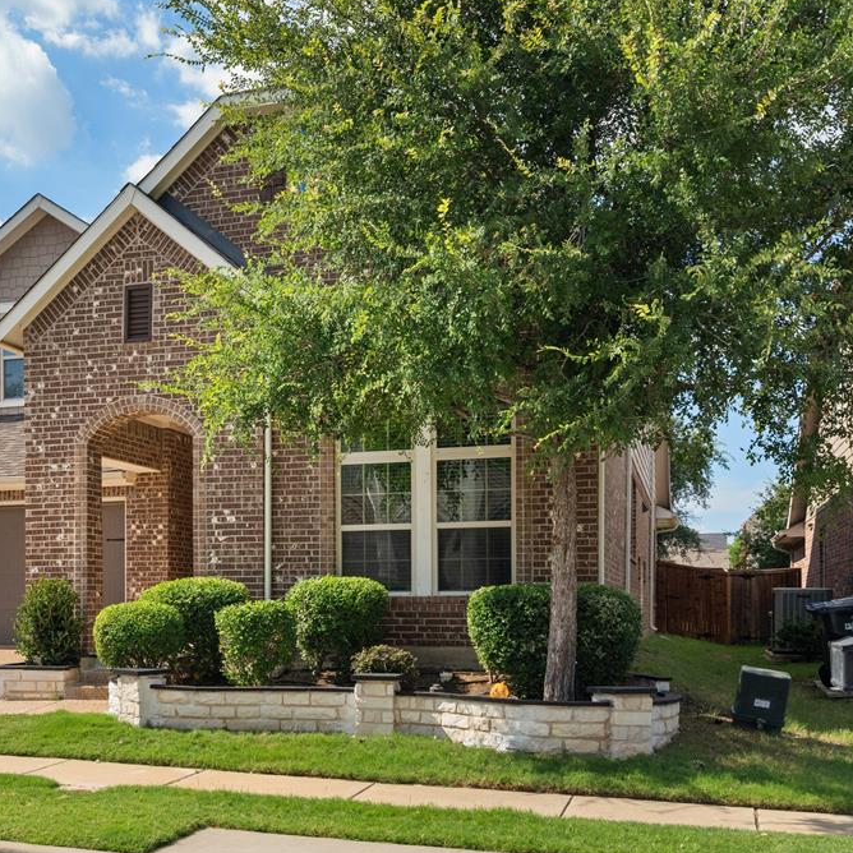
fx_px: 1199
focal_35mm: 43
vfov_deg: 39.2
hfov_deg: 38.2
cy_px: 423
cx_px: 220
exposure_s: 1/400
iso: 800
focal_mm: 33
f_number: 8
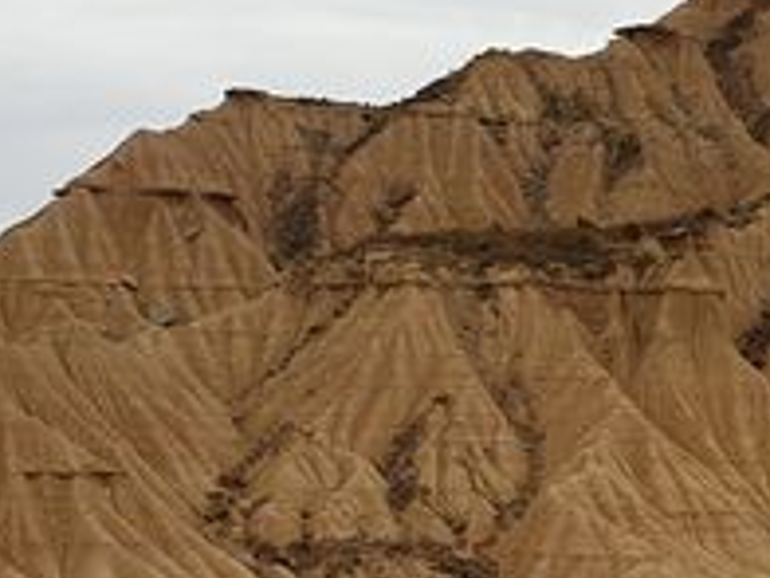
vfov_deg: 13.9
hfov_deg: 17.7
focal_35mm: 106
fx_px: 2358
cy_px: 499
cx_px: 923
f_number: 2.4
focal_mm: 4.3
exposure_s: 1/675
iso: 50
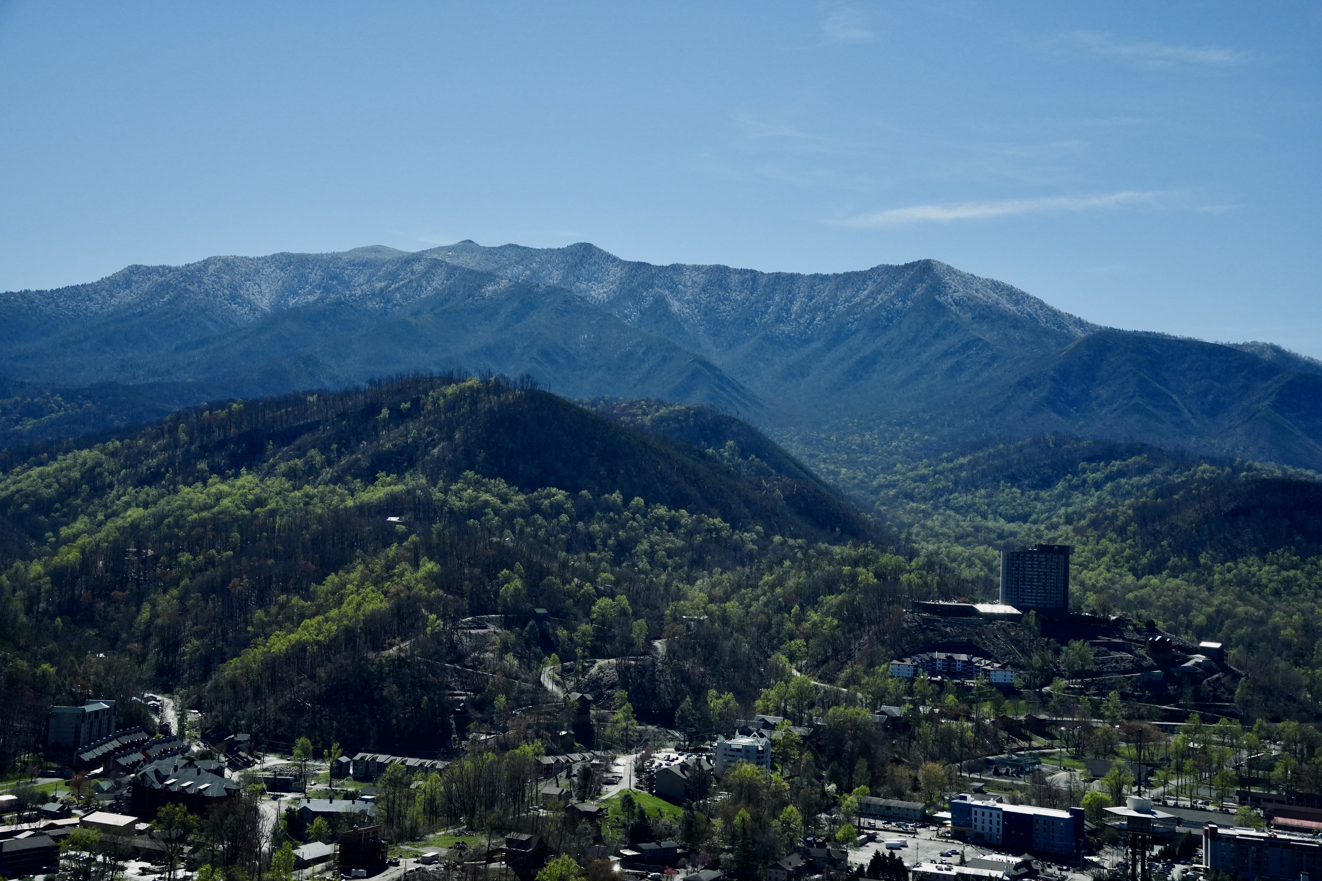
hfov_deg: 38.9
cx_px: 661
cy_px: 440
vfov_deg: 26.5
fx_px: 1873
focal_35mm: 51
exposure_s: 1/4000
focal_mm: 51
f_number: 9
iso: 3200
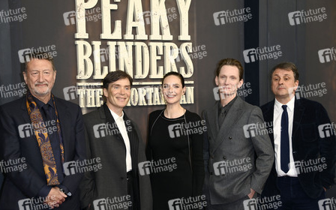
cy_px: 110
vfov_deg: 16.3
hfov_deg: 25.8
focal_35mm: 80
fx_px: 733
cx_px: 168
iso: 500
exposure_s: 1/250
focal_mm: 78
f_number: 5.6
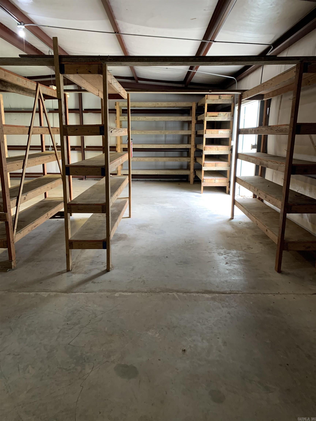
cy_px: 210
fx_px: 316
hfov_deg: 53.1
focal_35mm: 26
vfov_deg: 67.3
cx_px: 158
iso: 160
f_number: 1.8
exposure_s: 1/60
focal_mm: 4.25
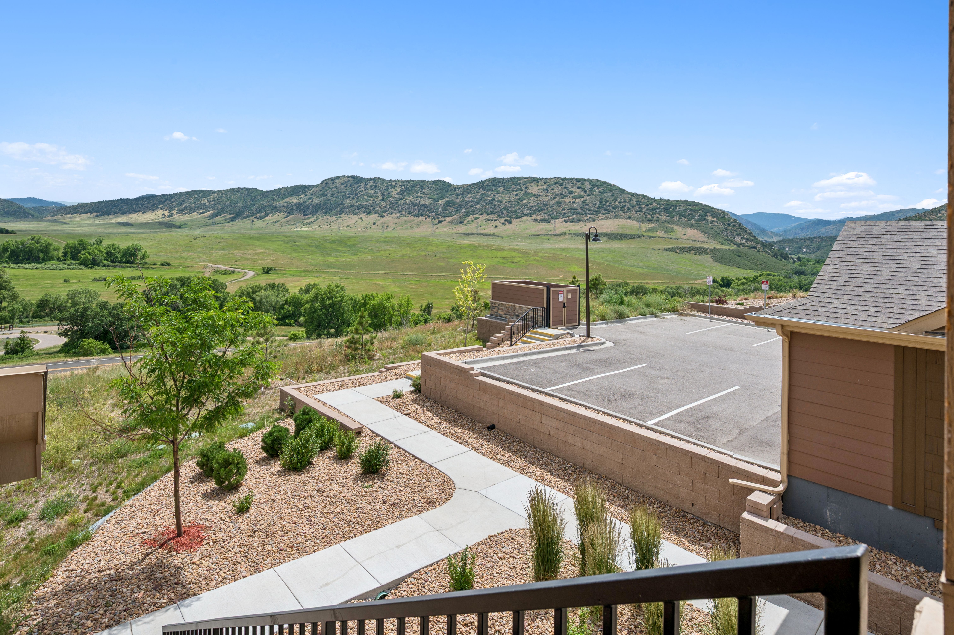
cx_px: 477
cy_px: 318
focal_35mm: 18
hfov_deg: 91.7
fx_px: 463
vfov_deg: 68.8
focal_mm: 17.5
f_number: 8
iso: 100
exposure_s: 1/500
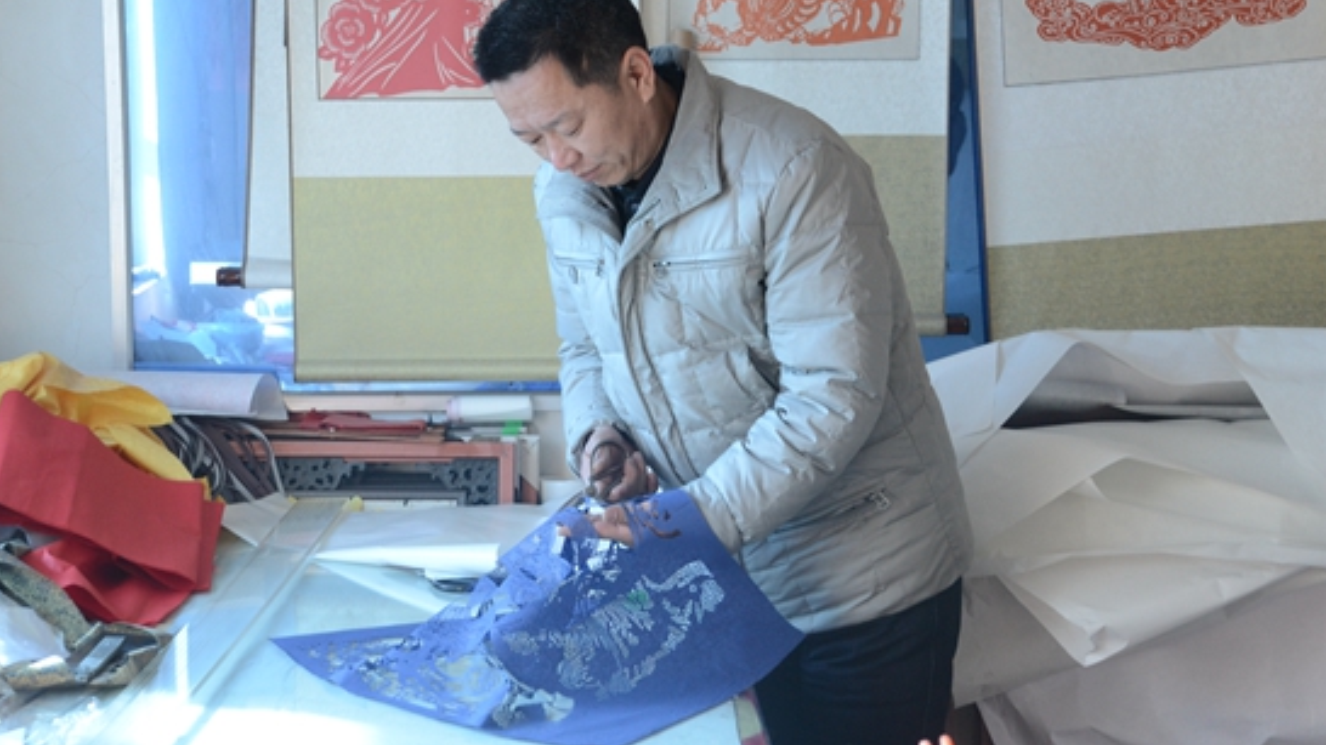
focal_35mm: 76
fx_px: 2672
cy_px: 317
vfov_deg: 15.9
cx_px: 661
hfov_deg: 27.9
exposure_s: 1/40
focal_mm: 48
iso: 800
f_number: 4.8
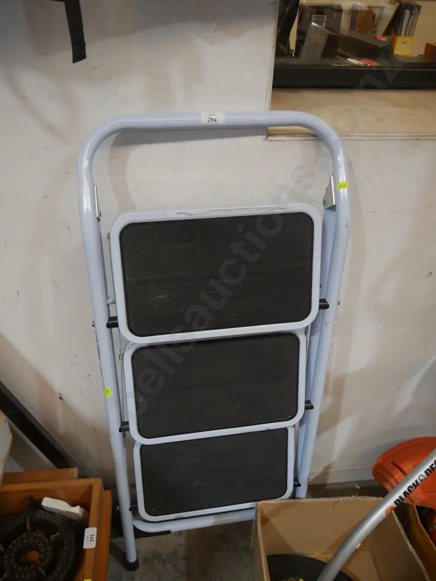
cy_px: 290
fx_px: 470
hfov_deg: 49.8
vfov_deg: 63.4
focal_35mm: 28
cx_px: 218
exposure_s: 1/60
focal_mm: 14
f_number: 3.5
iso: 320
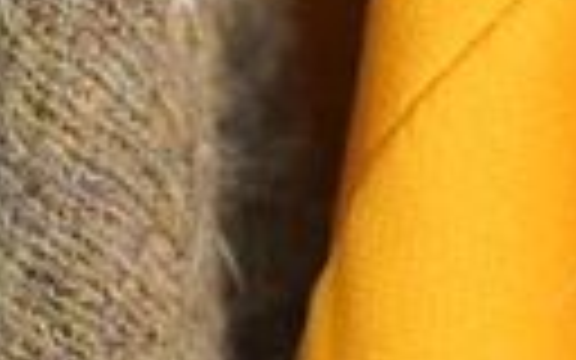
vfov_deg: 3.3
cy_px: -81
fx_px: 6248
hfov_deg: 5.3
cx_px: 76
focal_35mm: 398
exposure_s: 1/60
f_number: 2.5
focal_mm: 50
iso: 800
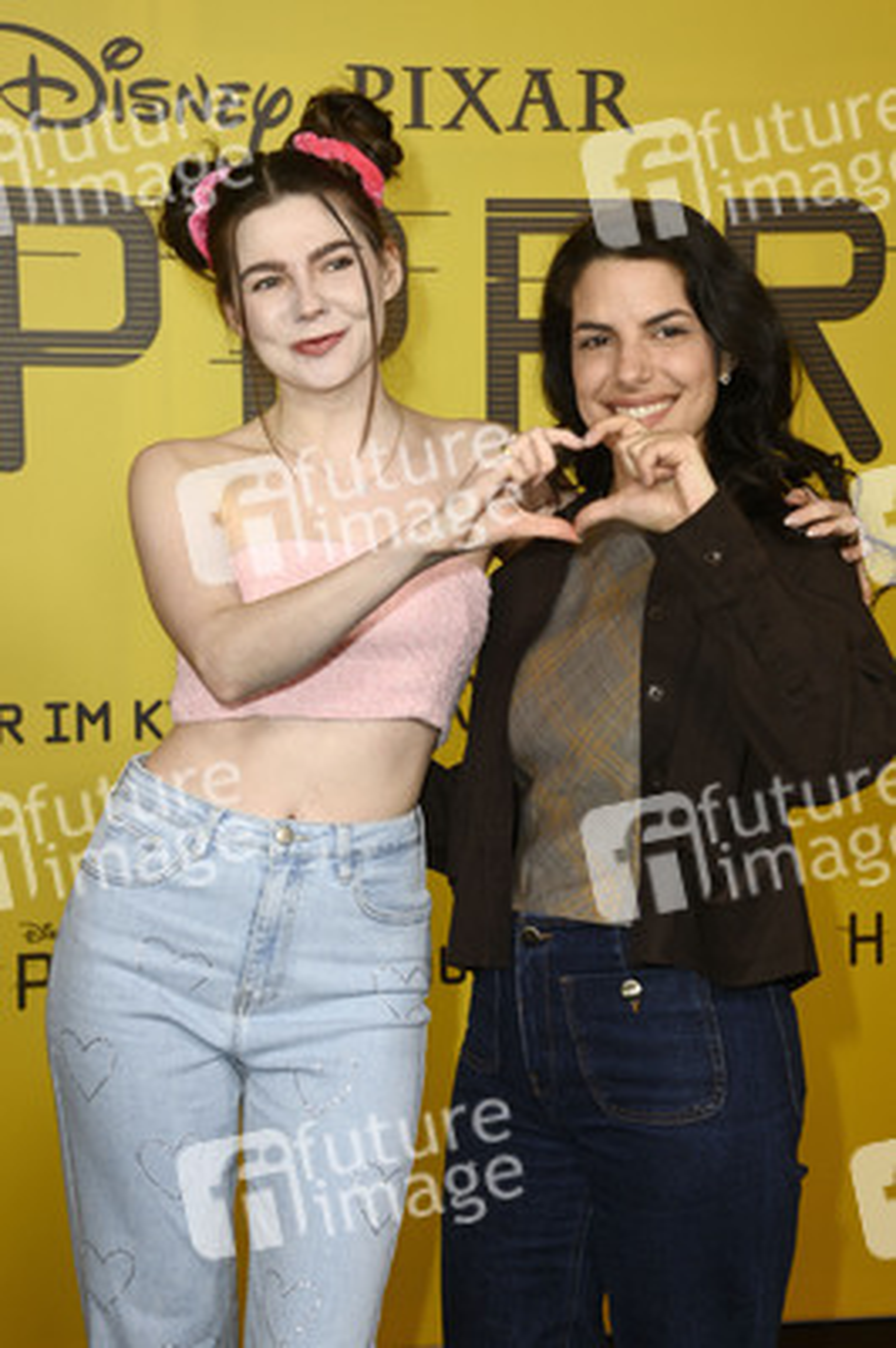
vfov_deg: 29.7
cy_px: 674
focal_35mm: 68
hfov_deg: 20.0
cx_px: 448
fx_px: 2543
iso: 1000
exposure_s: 1/250
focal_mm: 68
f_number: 5.6
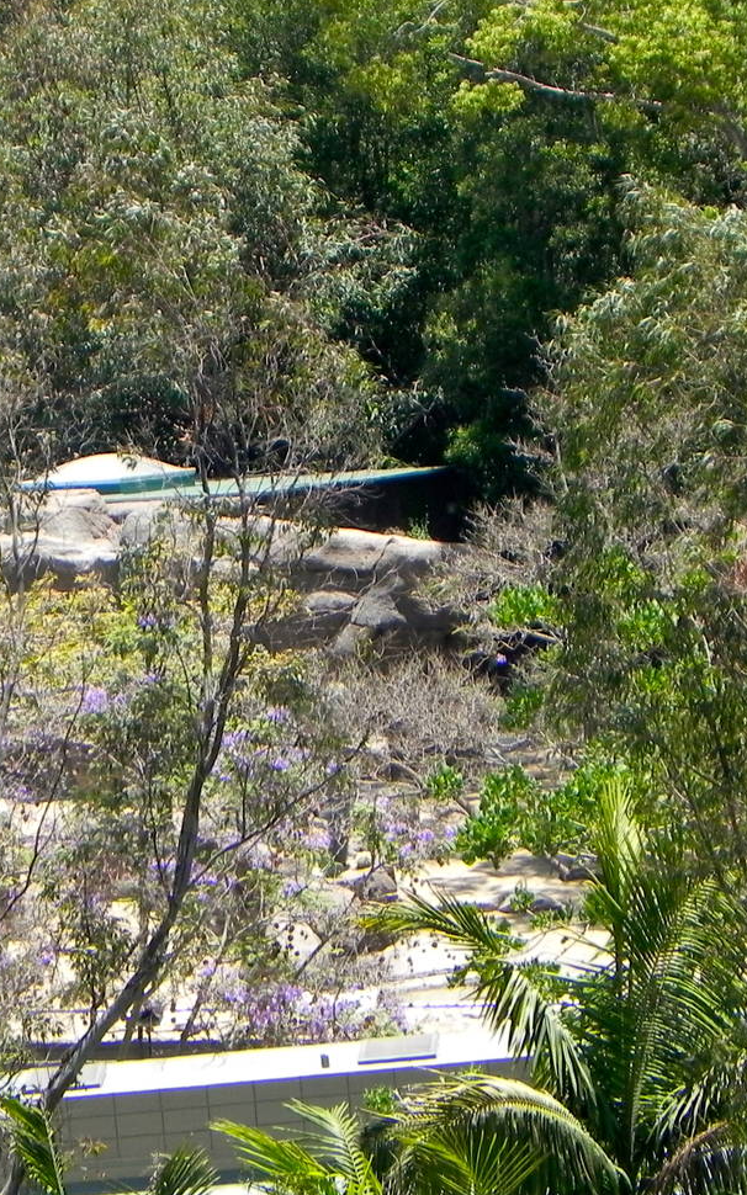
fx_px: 14076
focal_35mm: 432
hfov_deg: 3.0
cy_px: 575
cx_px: -16
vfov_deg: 4.9
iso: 160
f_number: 5.6
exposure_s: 1/250
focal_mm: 44
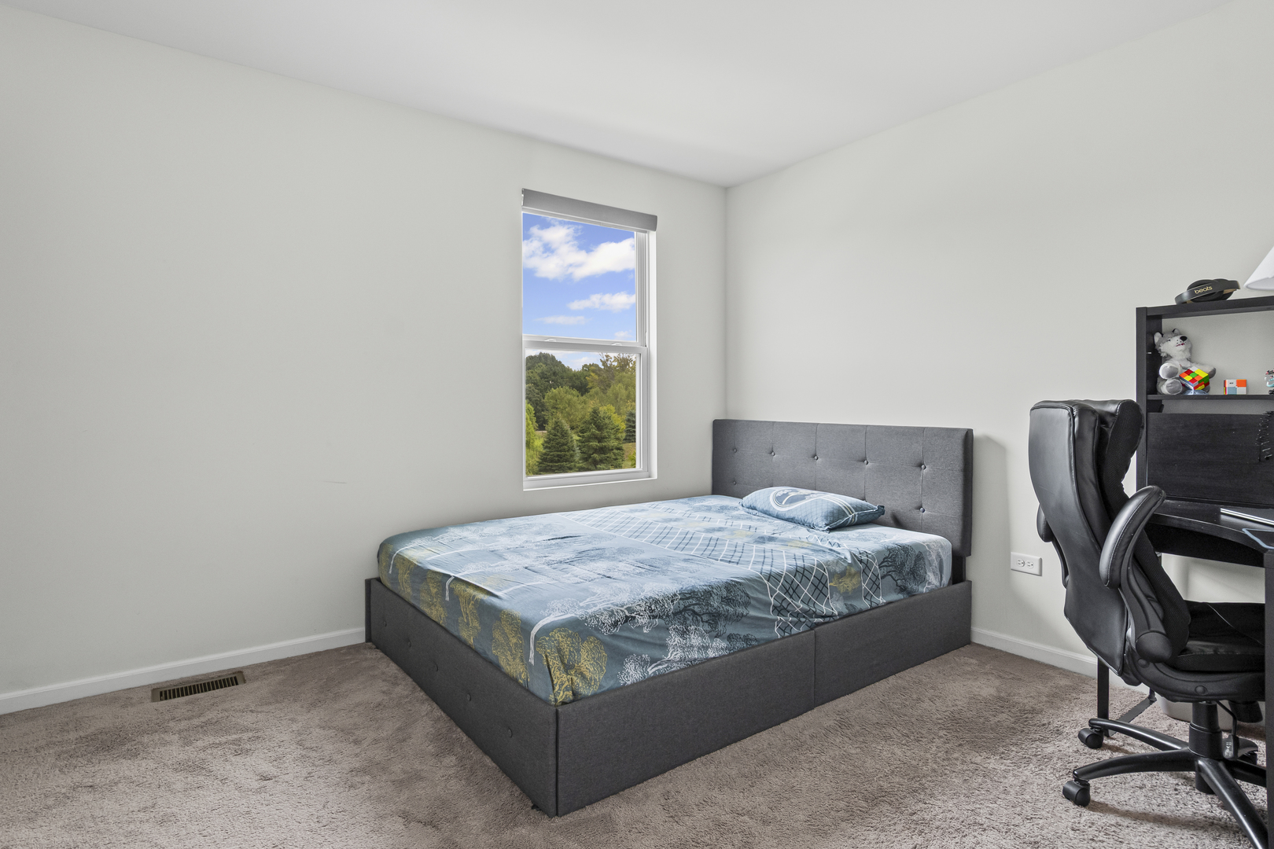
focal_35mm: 18
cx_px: 637
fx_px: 637
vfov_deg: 67.4
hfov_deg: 90.0
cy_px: 424
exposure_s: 1/20
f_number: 8
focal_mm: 12
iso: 320
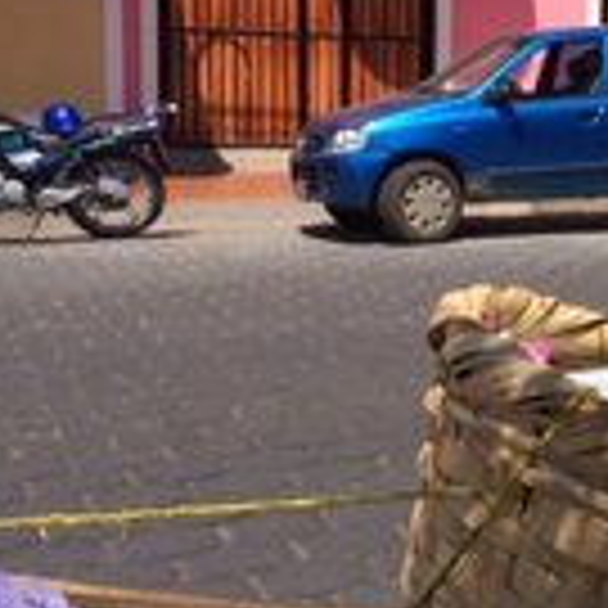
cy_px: 257
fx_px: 1510
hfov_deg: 20.6
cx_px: 806
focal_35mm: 76
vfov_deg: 22.7
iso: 32
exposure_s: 1/2564
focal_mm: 4.15
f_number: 2.2
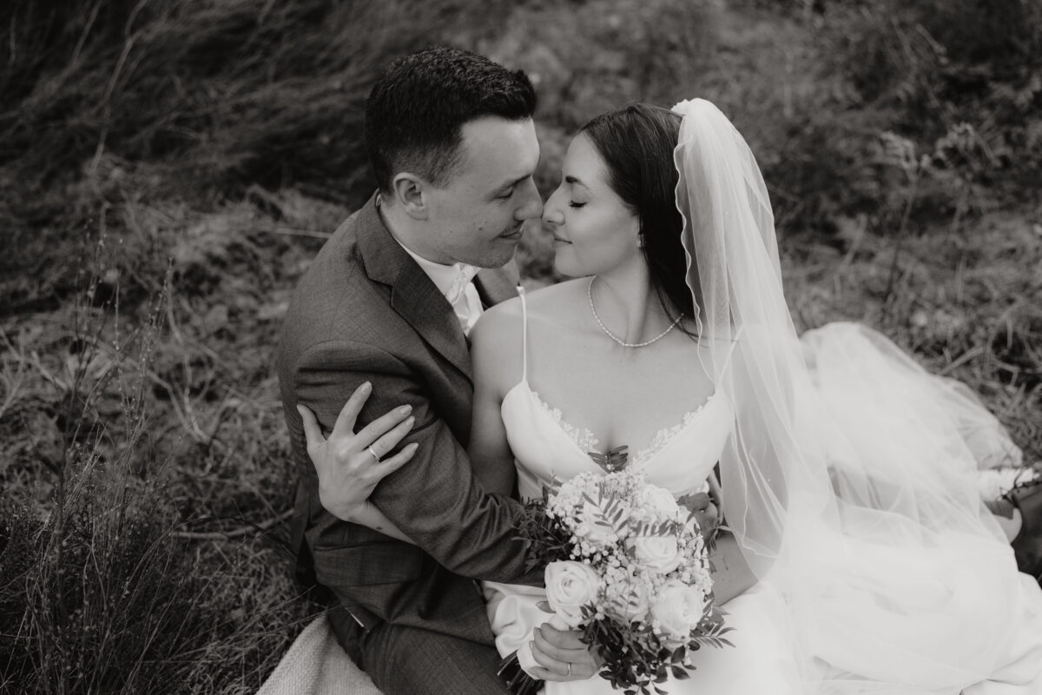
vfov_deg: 37.9
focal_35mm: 35
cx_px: 521
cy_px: 348
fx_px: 1013
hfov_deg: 54.4
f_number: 1.8
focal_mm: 35
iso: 400
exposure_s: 1/250
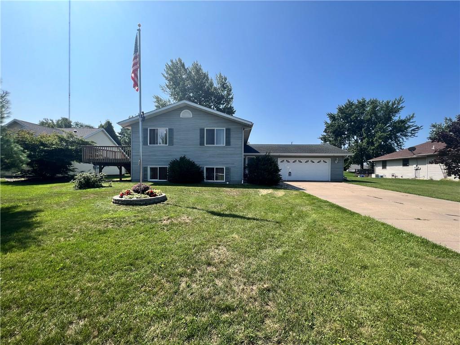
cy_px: 172
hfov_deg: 106.2
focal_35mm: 13
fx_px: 173
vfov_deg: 89.9
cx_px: 230
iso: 32
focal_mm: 1.57
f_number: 1.8
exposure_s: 1/1024
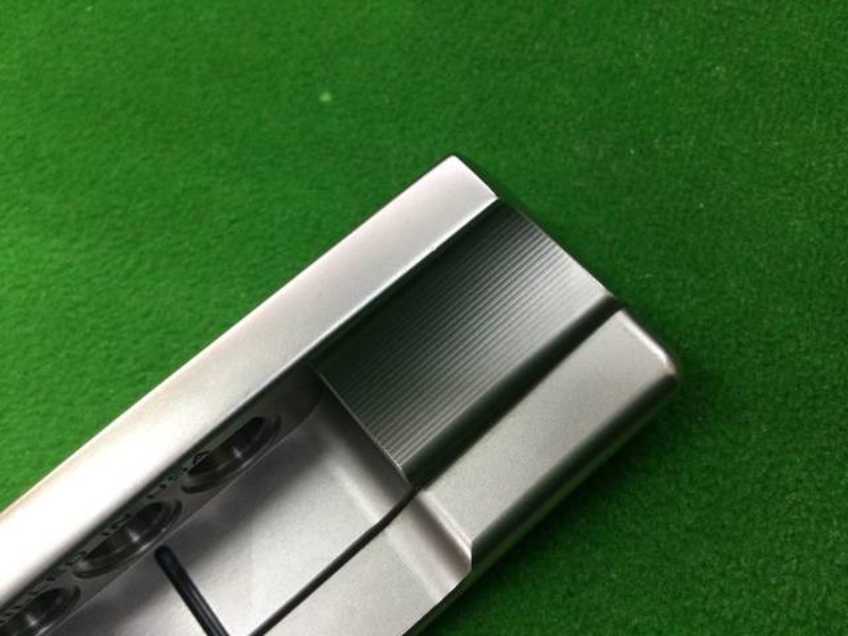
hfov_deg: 58.4
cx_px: 424
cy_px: 318
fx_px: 759
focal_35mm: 31
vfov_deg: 45.4
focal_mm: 3.3
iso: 64
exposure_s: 1/30
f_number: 2.4
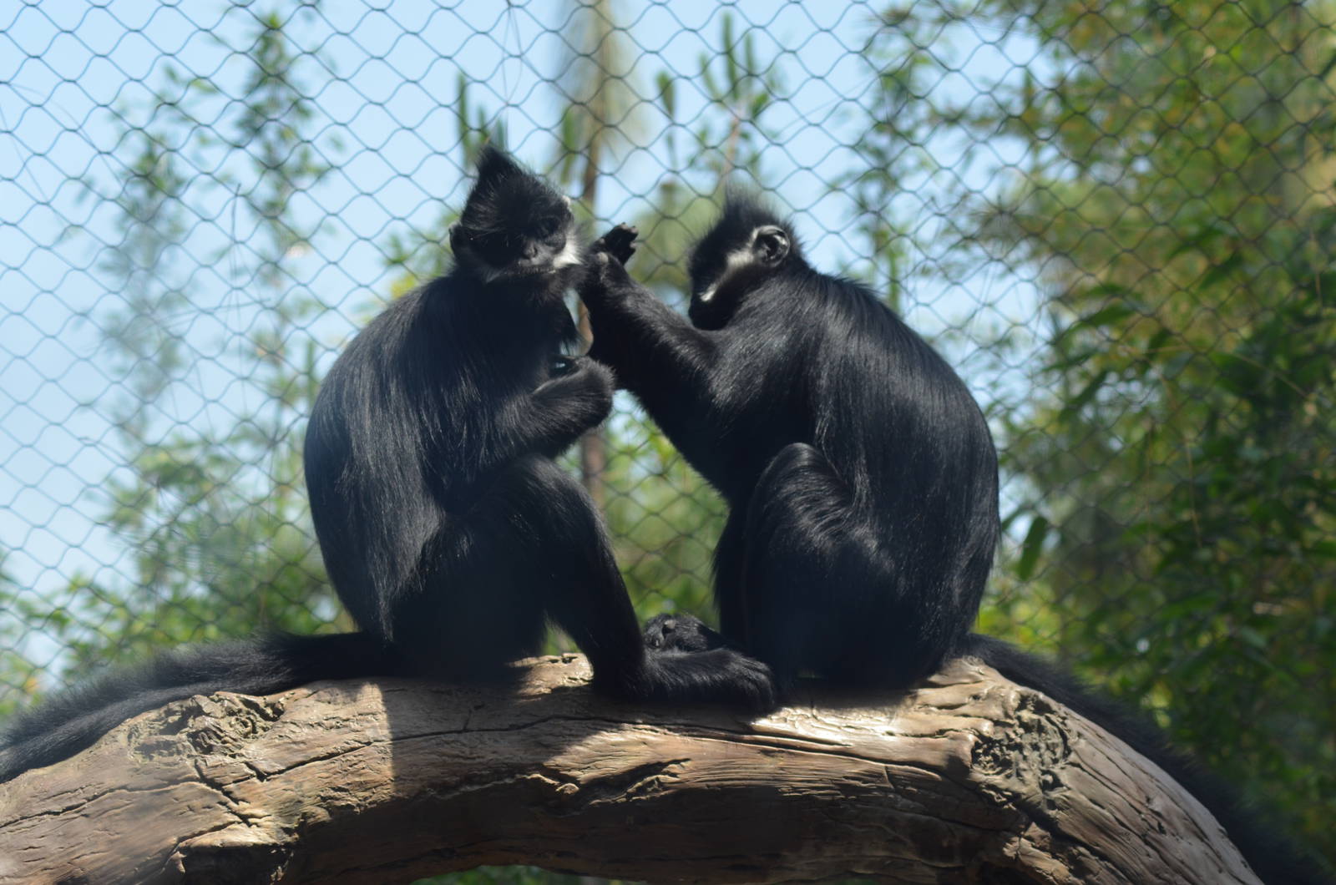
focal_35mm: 105
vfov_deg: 13.0
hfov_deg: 19.5
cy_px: 442
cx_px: 668
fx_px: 3889
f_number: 5.6
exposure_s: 1/500
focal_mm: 70
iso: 280
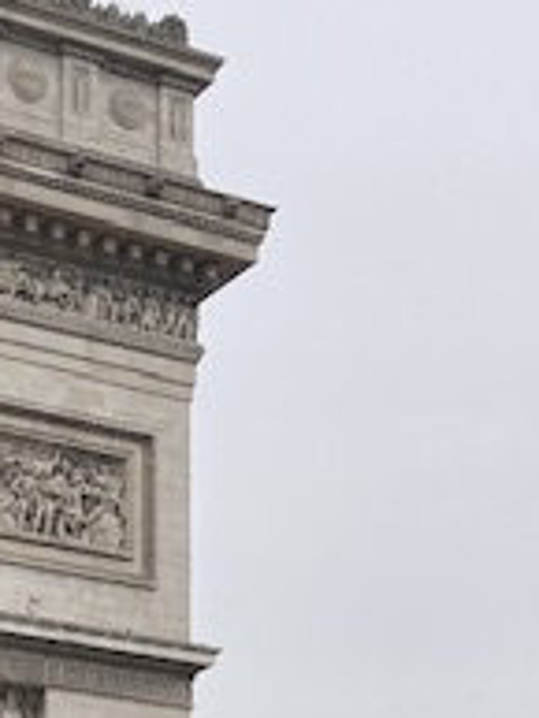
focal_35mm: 93
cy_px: 975
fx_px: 1929
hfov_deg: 14.7
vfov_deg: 19.2
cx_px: -283
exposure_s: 1/783
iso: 20
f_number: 1.8
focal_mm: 3.99
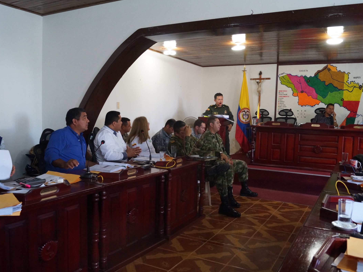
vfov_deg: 46.8
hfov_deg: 60.0
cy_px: 138
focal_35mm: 30
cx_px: 187
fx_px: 315
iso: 1250
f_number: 4
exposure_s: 1/60
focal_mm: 18
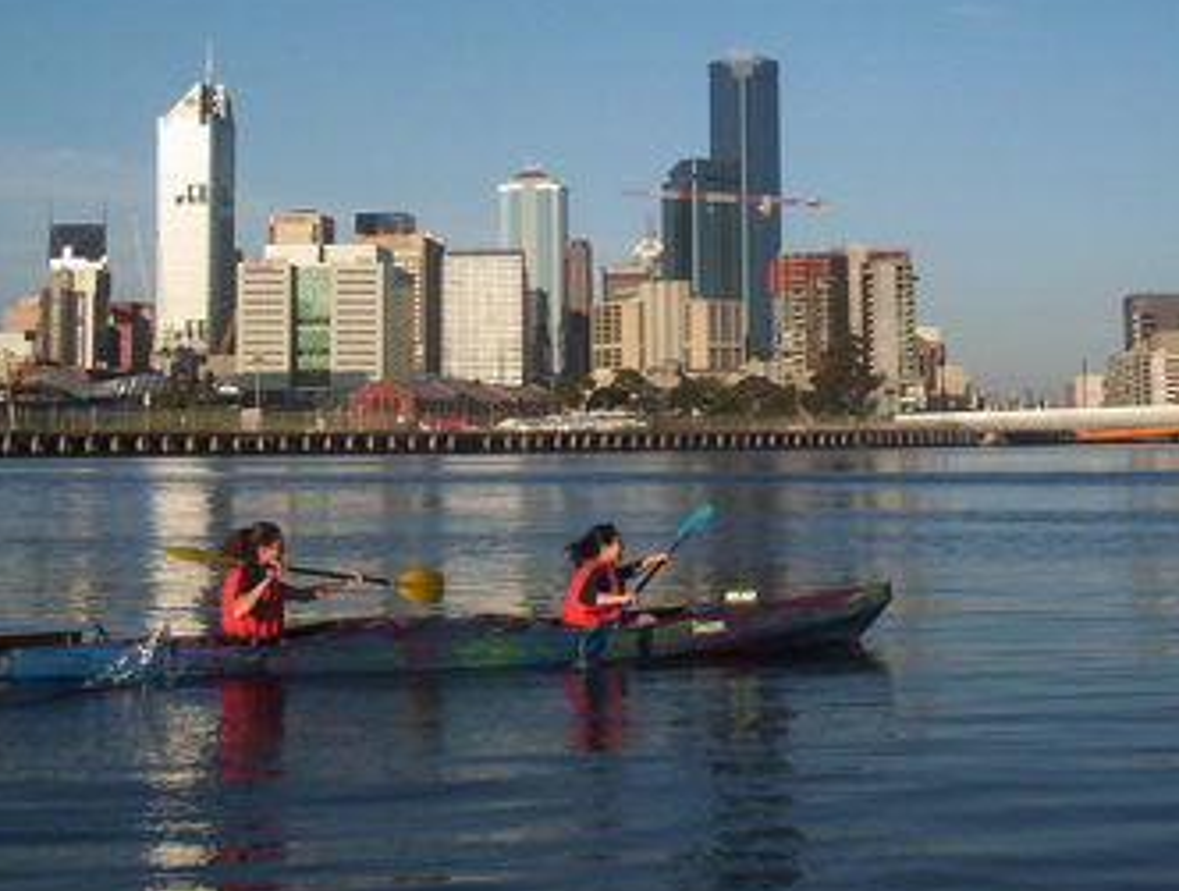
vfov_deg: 23.9
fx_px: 2084
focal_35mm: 61
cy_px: 236
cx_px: 602
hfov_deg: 31.6
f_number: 4.5
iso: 100
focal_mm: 4.99
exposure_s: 1/1302
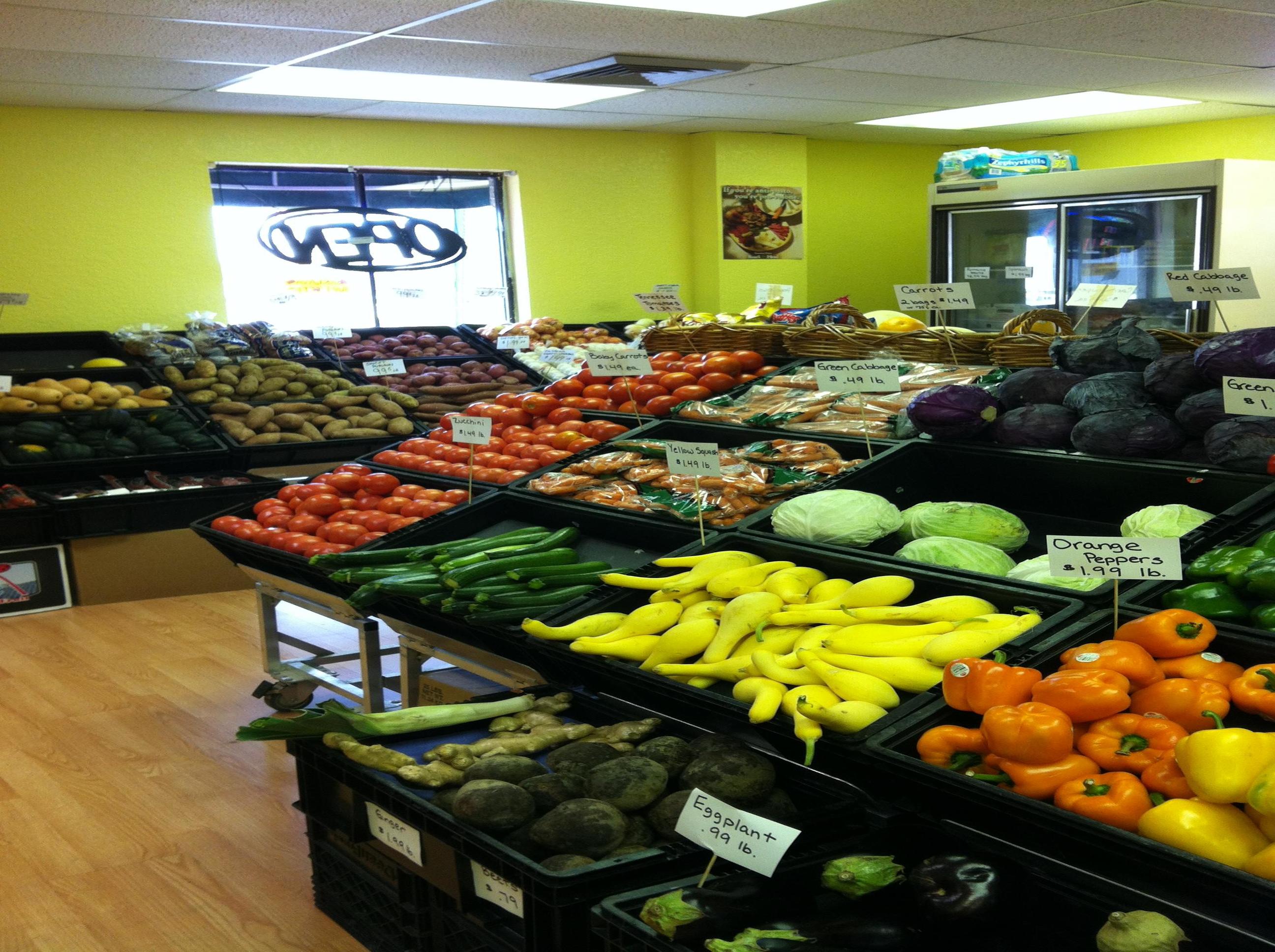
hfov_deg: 52.7
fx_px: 1287
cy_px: 476
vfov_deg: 40.6
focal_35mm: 35
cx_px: 638
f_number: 2.8
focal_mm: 3.85
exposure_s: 1/17
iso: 80
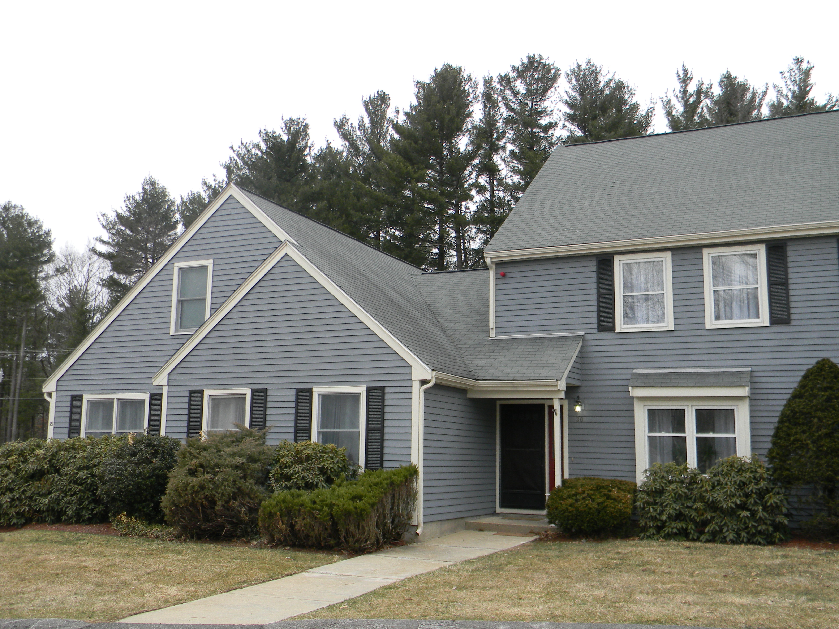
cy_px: 314
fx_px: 873
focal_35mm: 36
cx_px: 420
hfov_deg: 51.4
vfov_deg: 39.7
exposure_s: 1/128
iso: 112
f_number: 3.7
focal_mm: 6.4
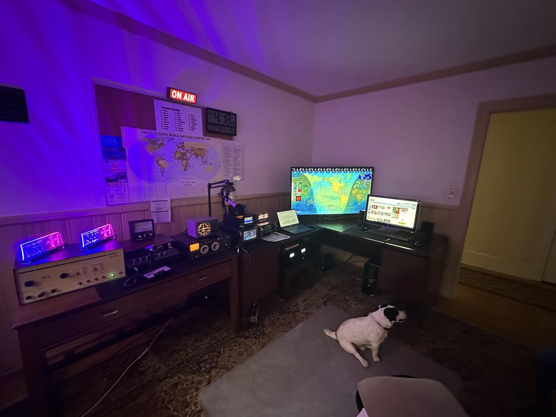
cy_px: 208
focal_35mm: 14
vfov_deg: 85.7
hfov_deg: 102.1
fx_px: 225
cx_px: 278
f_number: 2.2
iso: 1000
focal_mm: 2.22
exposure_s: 1/40
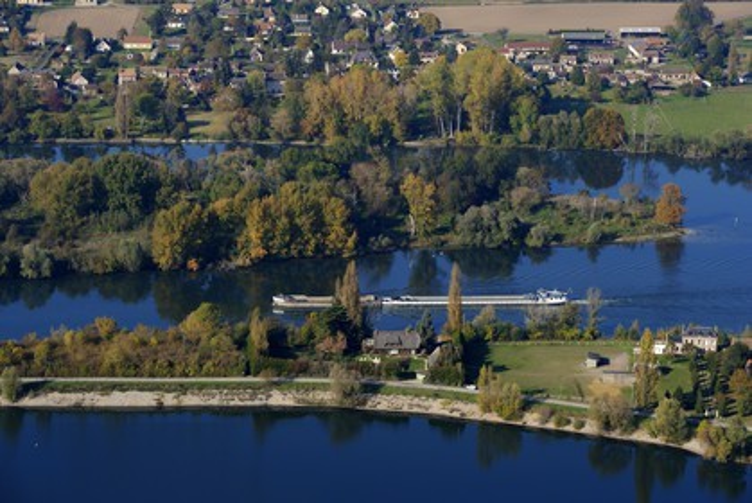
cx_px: 376
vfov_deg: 11.4
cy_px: 252
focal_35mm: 120
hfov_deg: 17.1
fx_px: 2508
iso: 400
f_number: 8
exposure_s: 1/800
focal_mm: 120
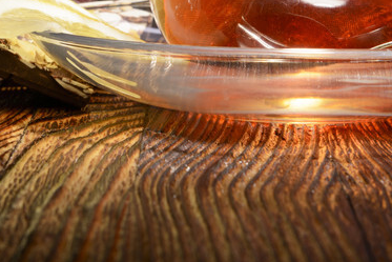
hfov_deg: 12.1
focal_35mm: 170
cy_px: -49
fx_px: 1852
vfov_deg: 8.0
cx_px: 148
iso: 100
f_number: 16
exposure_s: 1/250
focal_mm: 62
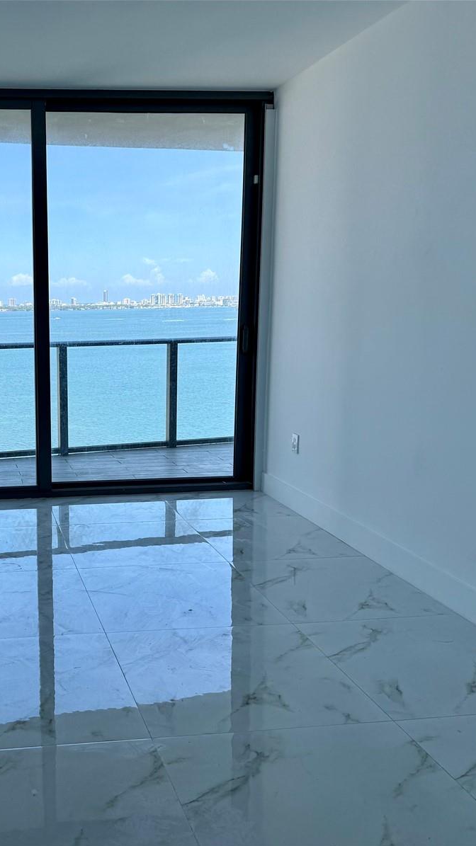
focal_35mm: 35
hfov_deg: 32.0
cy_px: 424
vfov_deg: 56.6
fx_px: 786
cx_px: 41
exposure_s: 1/1855
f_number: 1.78
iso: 80
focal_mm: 6.76
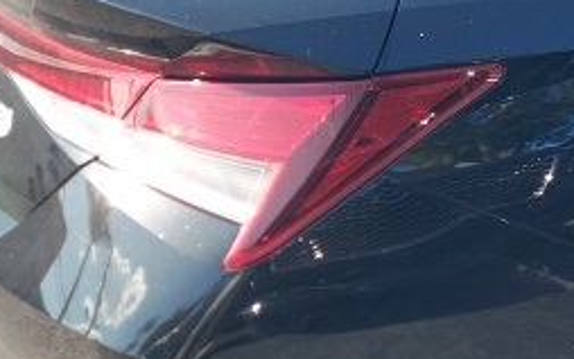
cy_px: 102
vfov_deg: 20.2
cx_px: 653
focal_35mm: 64
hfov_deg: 28.6
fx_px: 1002
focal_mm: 5.23
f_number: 1.8
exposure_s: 1/354
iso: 50
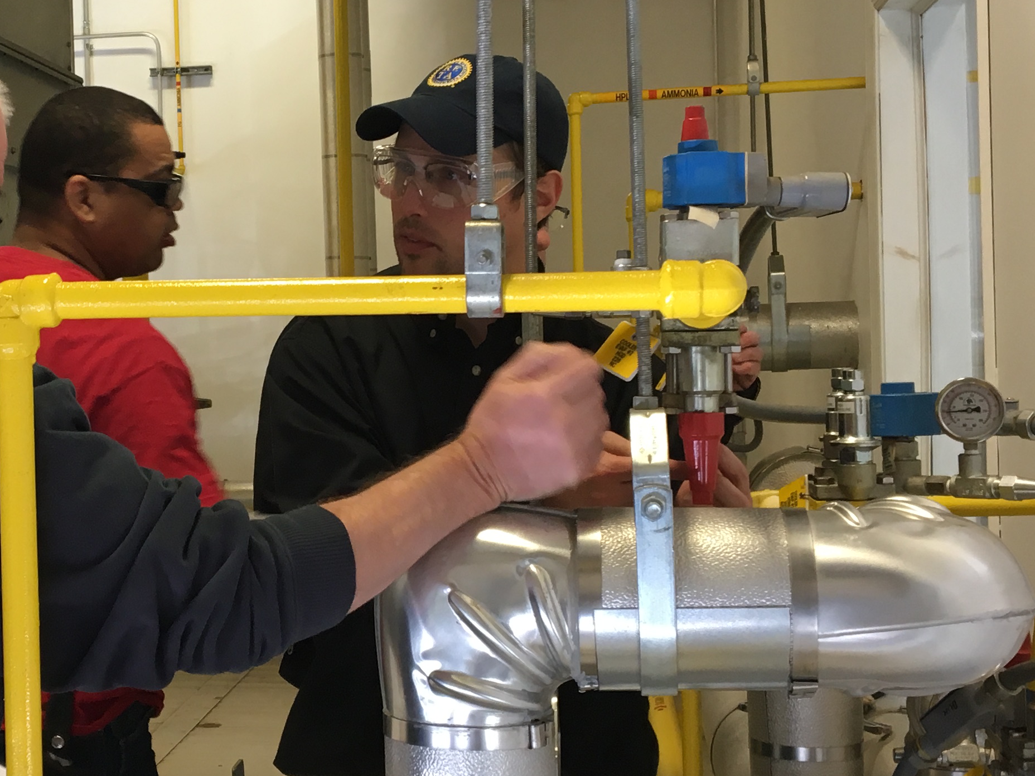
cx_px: 228
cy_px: 366
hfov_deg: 30.1
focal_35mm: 63
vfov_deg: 23.3
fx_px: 1884
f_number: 2.2
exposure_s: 1/30
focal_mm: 4.15
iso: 50
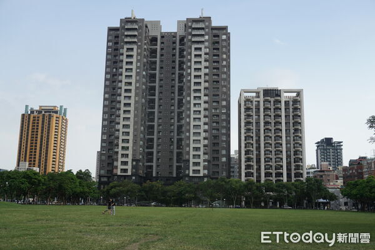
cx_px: 188
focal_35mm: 38
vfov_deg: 35.5
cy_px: 125
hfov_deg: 51.3
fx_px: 391
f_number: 8
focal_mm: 25
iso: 100
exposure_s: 1/160
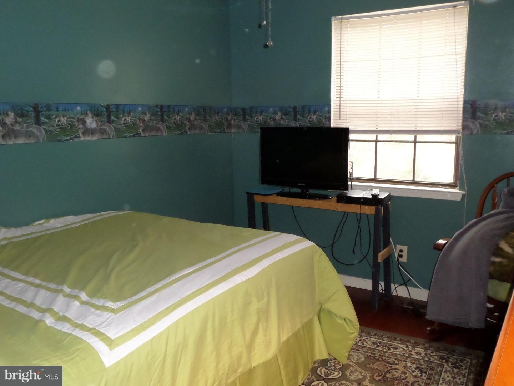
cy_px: 193
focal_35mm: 32
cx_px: 257
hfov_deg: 56.8
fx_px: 475
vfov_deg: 44.2
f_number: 3.5
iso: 400
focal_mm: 5.8
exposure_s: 1/15
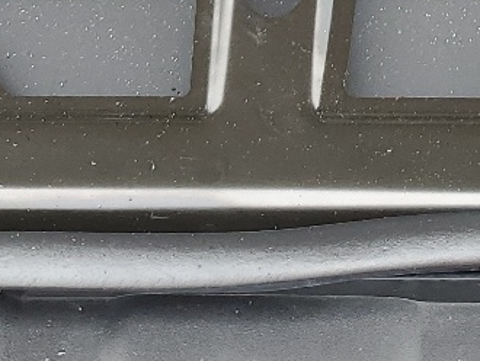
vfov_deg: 10.8
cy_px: -352
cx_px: 409
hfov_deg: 15.5
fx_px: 1748
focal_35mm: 126
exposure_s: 1/139
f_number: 1.5
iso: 50
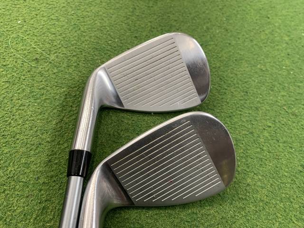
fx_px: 228
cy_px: 114
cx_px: 152
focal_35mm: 26
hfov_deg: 67.3
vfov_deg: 53.1
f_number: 1.8
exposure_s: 1/60
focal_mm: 4.25
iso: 160
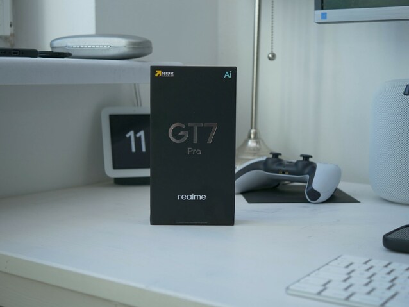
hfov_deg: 32.2
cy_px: 154
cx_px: 204
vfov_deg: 24.4
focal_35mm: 60
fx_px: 709
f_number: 3.2
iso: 200
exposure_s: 1/80
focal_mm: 30
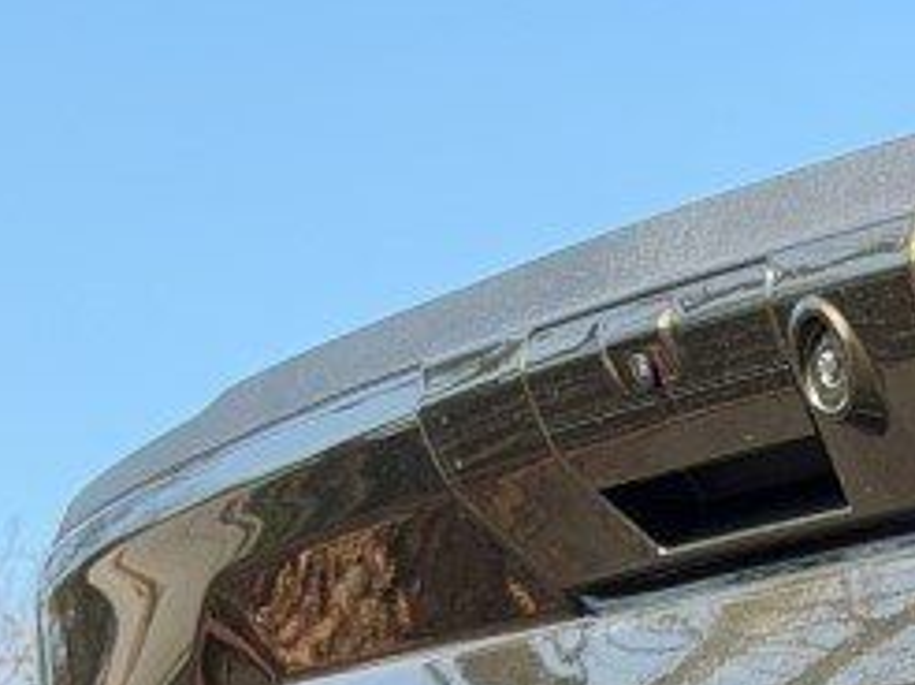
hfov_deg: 9.5
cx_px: 1514
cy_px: 1355
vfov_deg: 7.2
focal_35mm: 200
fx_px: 5281
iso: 100
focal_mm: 6.76
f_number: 1.78
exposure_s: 1/1285
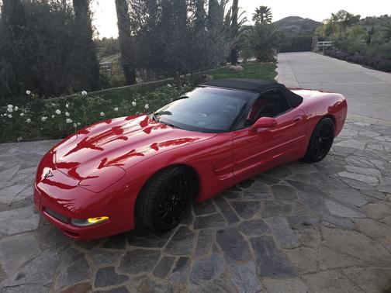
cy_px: 146
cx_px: 196
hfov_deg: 73.9
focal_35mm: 23
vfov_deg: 58.9
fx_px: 260
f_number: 1.7
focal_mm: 6.3
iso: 100
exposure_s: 1/40
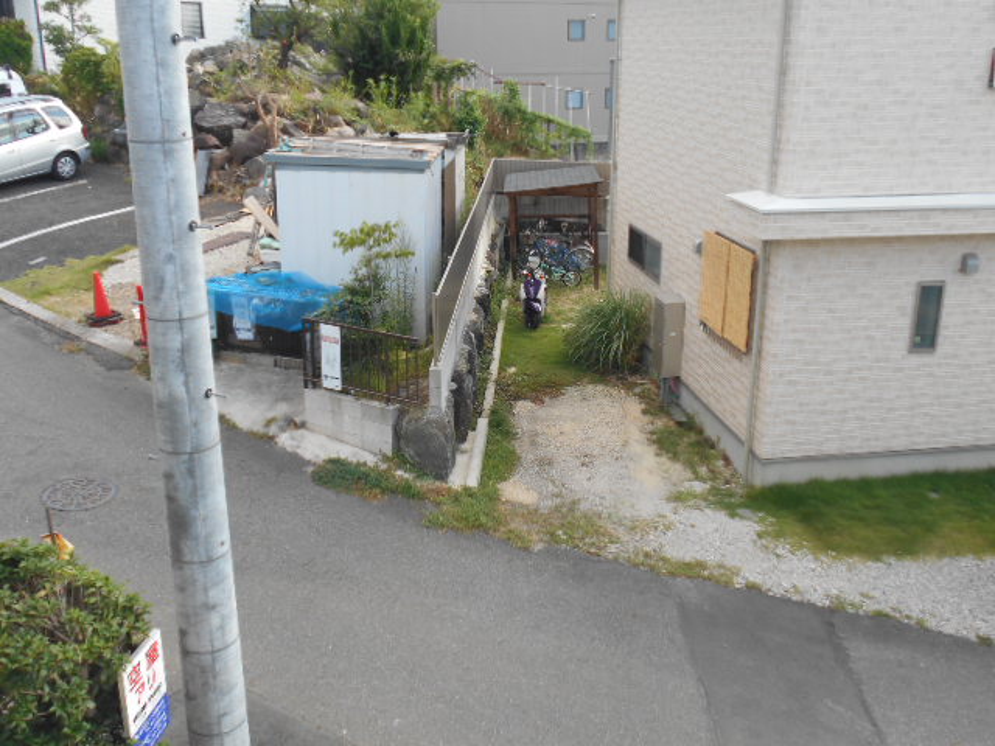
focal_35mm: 34
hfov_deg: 54.0
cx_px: 498
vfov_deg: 41.8
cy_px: 373
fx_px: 977
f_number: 3.6
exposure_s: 1/160
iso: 80
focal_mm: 5.8
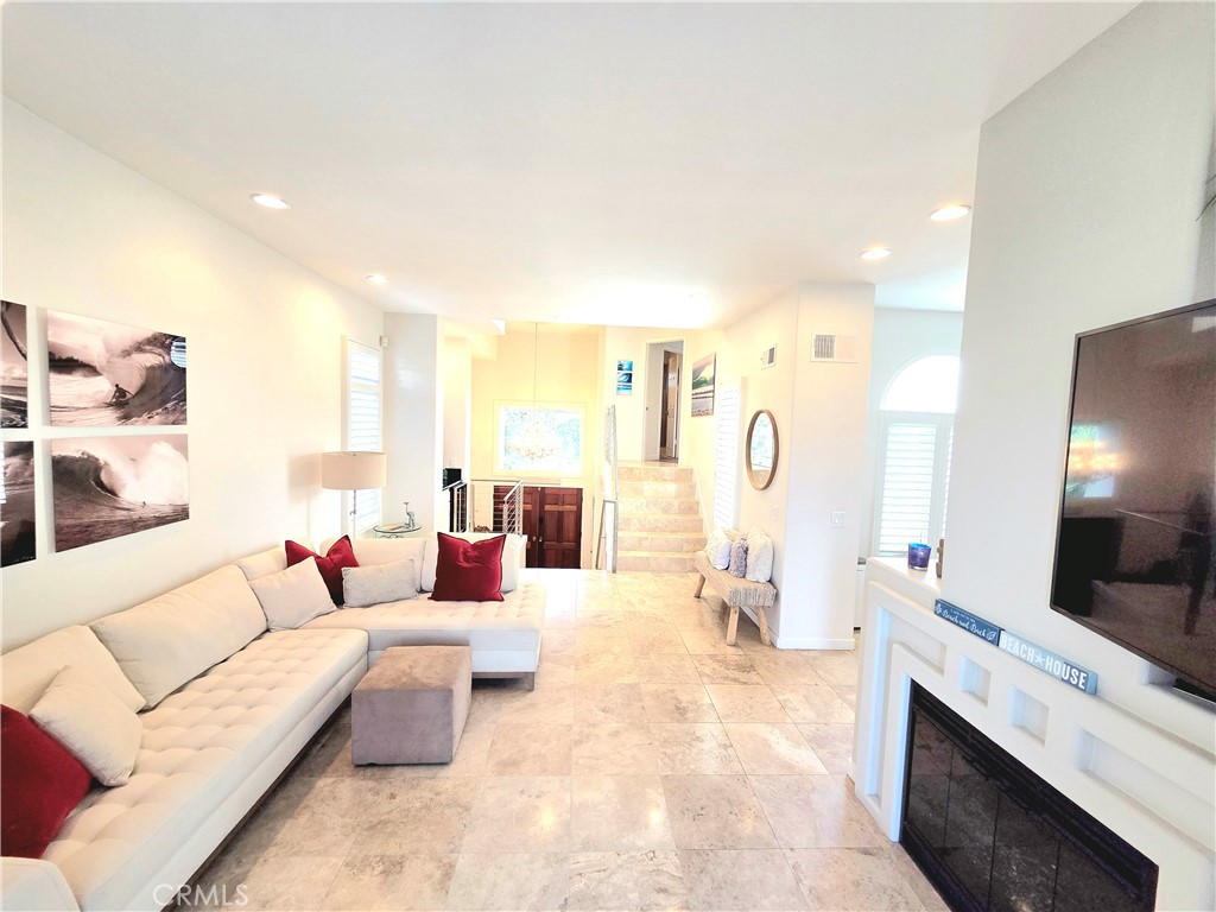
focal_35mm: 13
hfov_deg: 106.2
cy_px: 456
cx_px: 608
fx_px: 457
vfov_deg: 89.9
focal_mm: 2.2
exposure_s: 1/120
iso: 100
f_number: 2.2
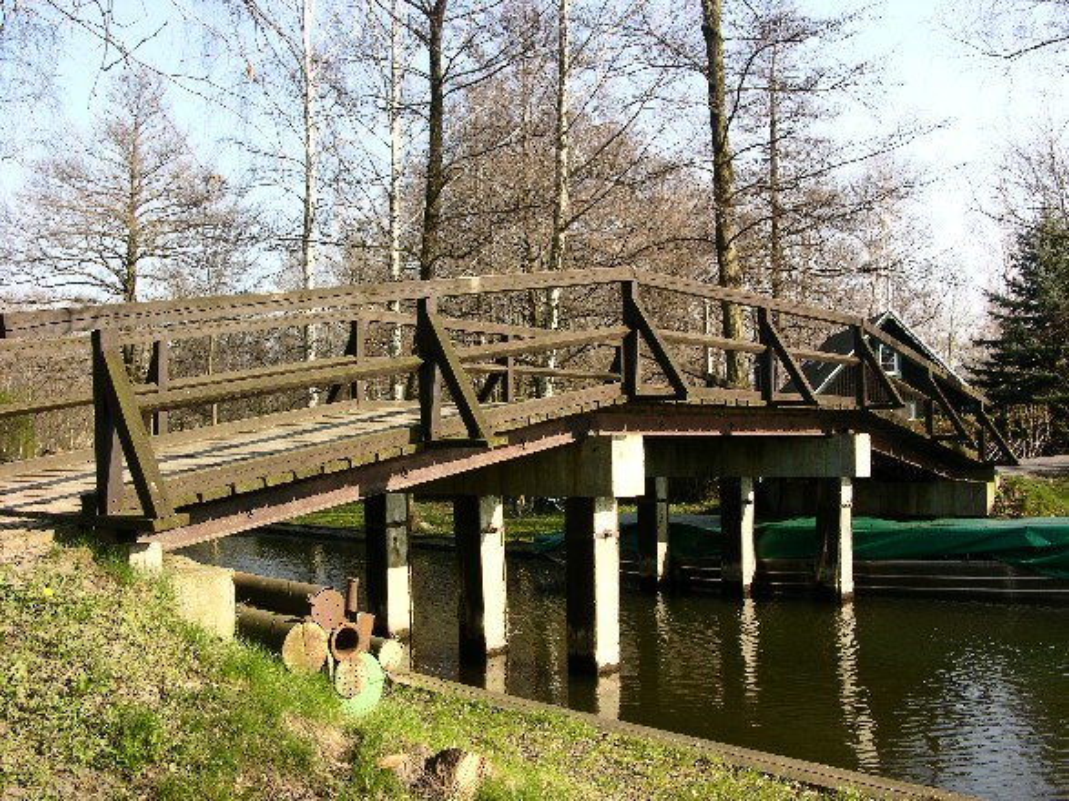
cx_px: 534
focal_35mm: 35
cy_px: 400
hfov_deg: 52.6
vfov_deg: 40.7
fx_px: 1081
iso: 50
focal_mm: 8.9
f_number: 5.6
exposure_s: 1/84.5
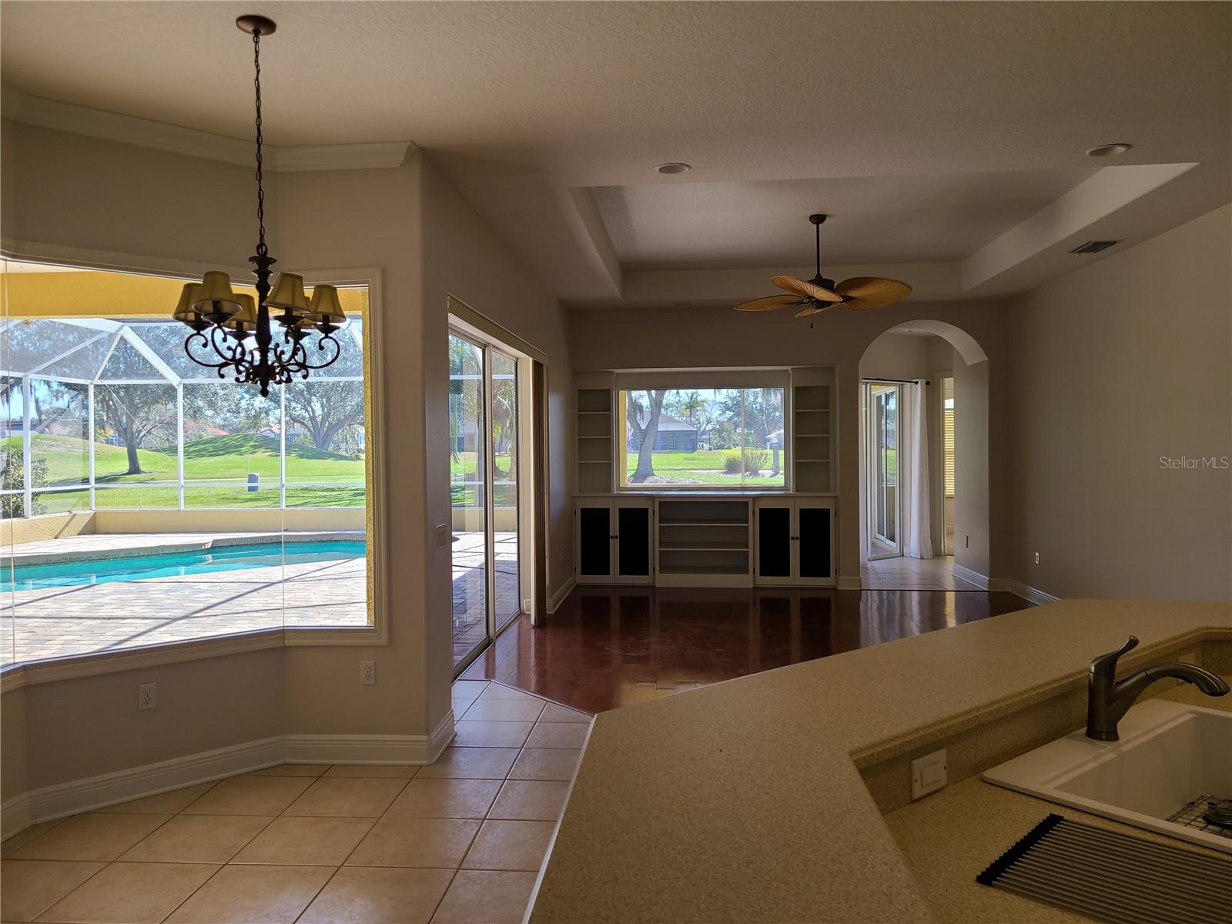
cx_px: 616
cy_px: 462
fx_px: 925
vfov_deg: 53.1
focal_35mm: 26
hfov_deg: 67.3
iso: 40
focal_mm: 5.4
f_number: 1.8
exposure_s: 1/143
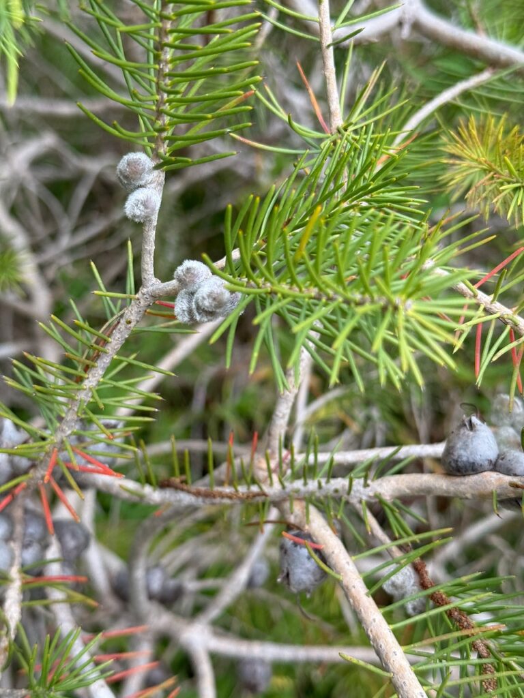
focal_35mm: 48
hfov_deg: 30.3
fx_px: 969
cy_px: 349
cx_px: 262
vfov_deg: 39.7
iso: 80
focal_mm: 6.76
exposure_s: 1/596
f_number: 1.78
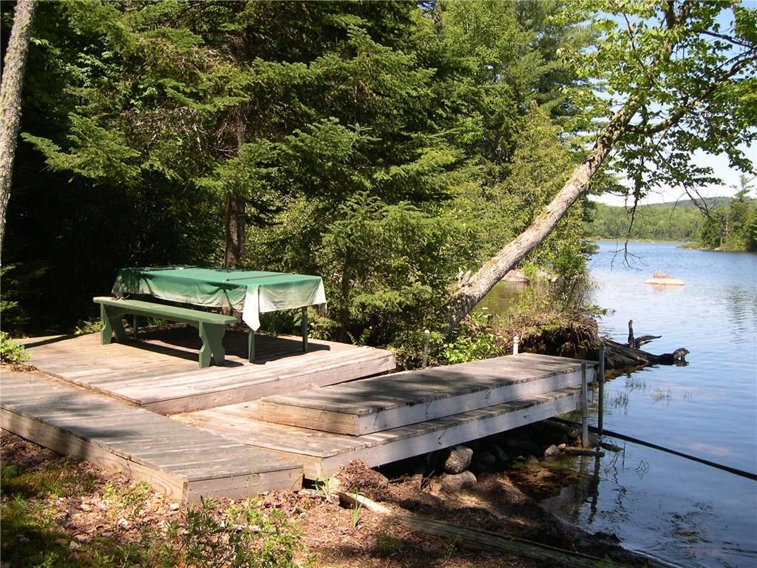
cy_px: 284
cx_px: 378
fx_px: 831
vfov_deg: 37.7
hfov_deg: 49.0
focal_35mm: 38
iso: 100
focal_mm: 8
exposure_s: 1/608
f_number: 2.8
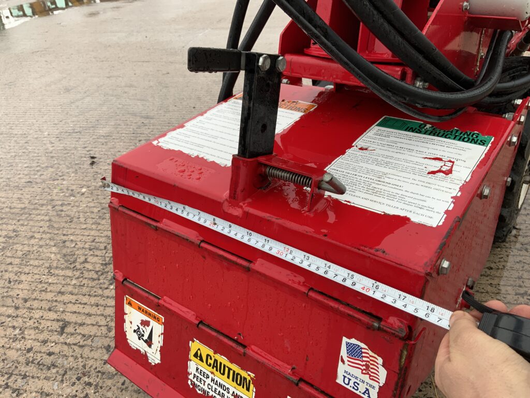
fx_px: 444
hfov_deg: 61.7
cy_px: 199
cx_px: 265
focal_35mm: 29
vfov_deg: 48.2
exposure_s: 1/318
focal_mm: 3
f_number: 1.8
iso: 16
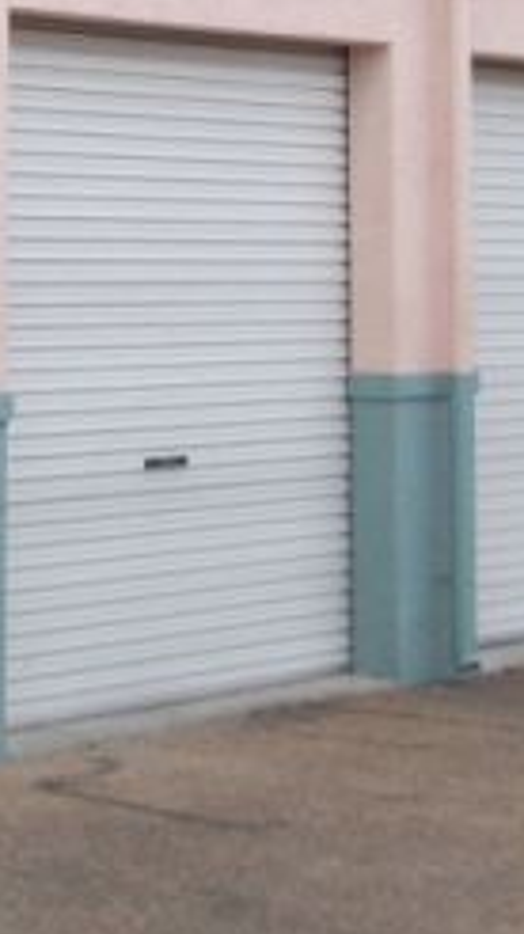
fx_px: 3515
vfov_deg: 14.5
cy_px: -258
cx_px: -38
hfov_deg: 8.5
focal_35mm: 142
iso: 50
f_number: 5
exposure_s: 1/125
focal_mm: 8.2
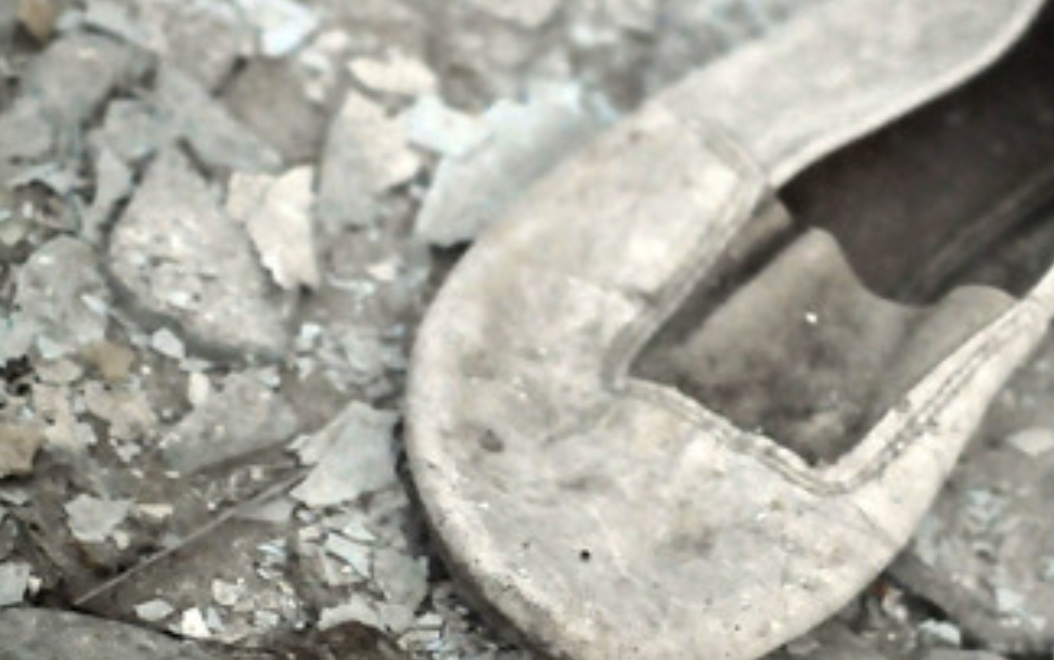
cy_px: 237
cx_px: 625
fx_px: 3047
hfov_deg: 19.6
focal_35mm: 106
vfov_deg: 12.4
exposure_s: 1/1600
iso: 3200
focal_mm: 50
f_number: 2.5
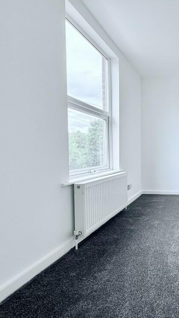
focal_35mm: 21
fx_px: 177
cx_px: 191
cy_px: 160
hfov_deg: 43.2
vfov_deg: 83.9
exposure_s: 1/99
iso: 64
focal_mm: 2.22
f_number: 2.2
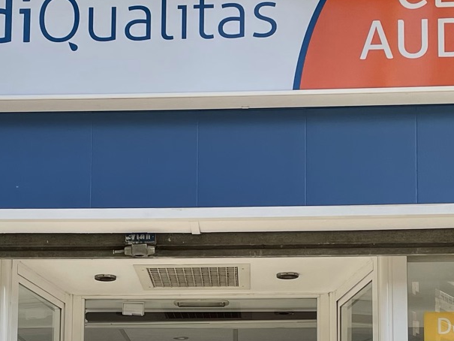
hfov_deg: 22.2
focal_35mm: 88
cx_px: 152
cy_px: 392
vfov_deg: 16.2
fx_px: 1154
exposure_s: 1/1715
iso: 32
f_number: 1.6
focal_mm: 4.2
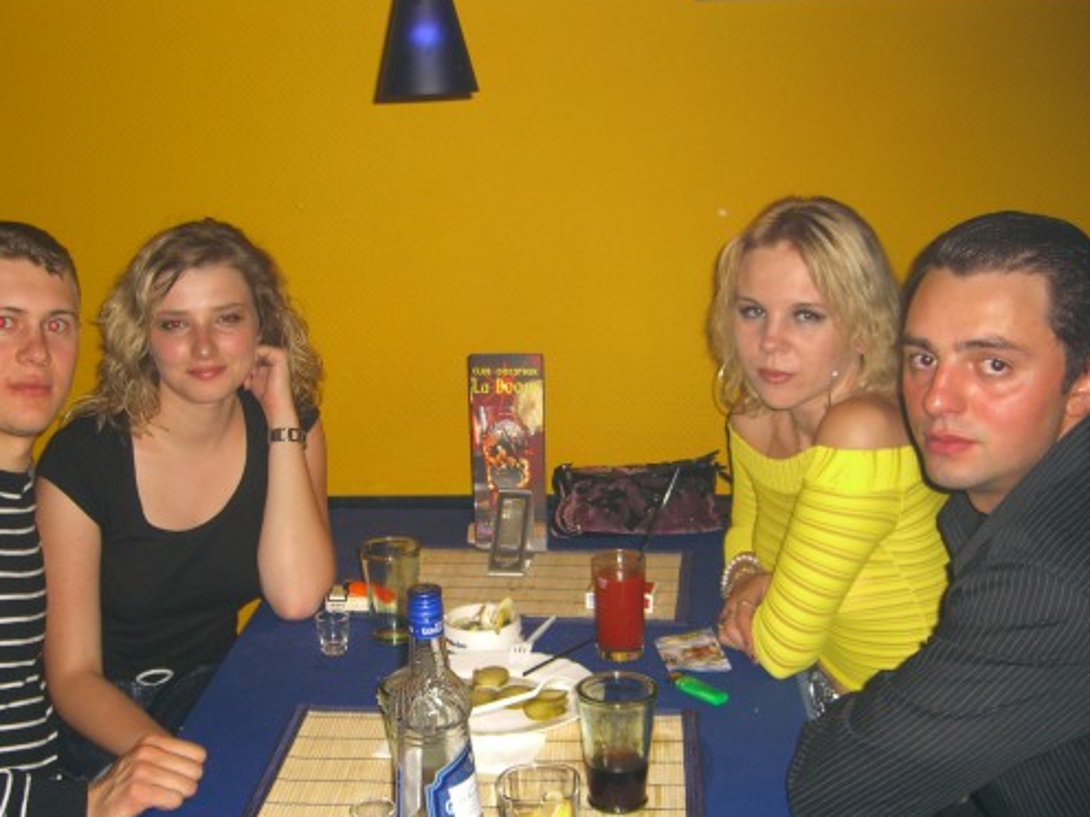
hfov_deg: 41.1
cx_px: 459
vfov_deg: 31.5
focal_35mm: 46
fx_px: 1448
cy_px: 479
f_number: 2.8
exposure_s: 1/60
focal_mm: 7.9
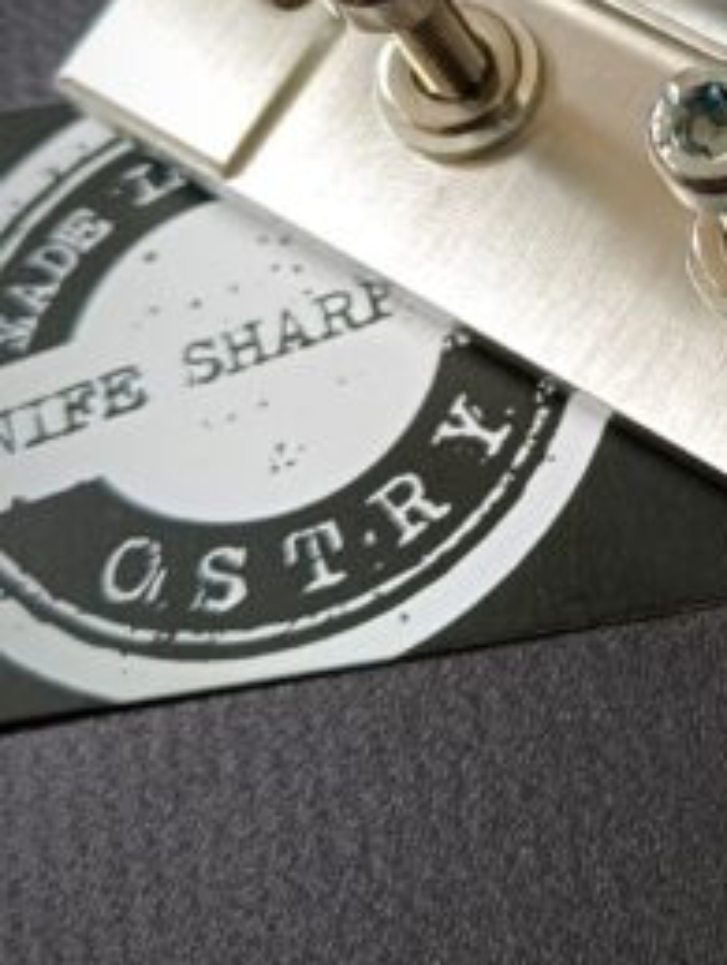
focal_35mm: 74
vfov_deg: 25.4
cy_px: 78
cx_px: 820
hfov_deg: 19.1
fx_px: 2067
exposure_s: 1/50.1
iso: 418
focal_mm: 5.59
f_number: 1.88
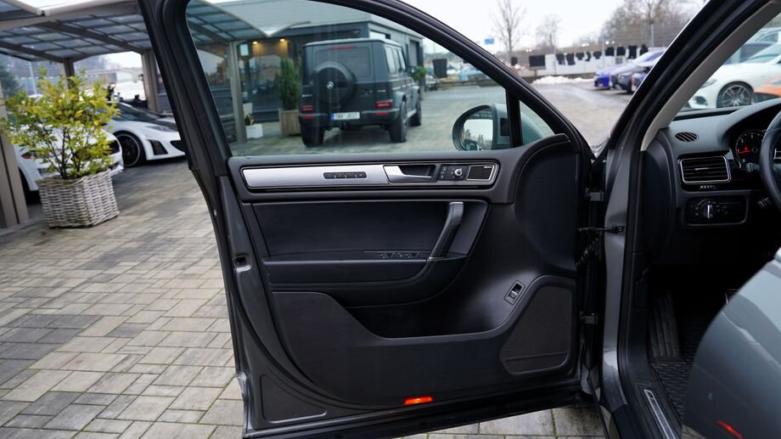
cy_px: 208
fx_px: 580
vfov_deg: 41.5
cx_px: 394
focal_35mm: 28
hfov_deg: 67.9
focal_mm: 24
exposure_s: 1/50
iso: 100
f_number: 3.5
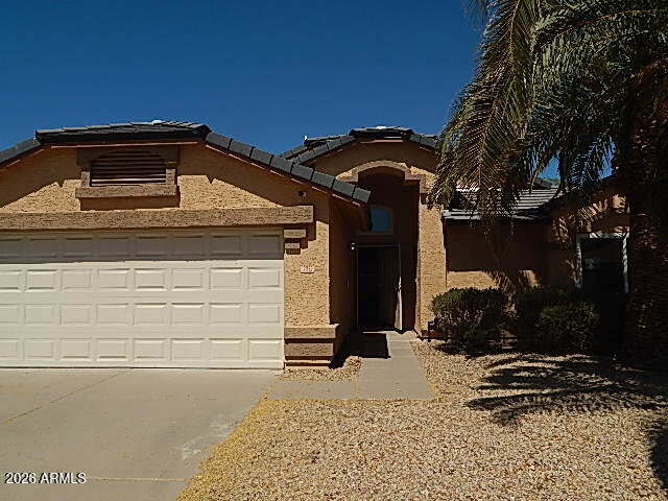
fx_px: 482
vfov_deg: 54.9
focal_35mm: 25
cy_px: 250
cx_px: 334
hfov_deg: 69.4
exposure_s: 1/1250
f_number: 6.1
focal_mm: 4.5
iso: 125
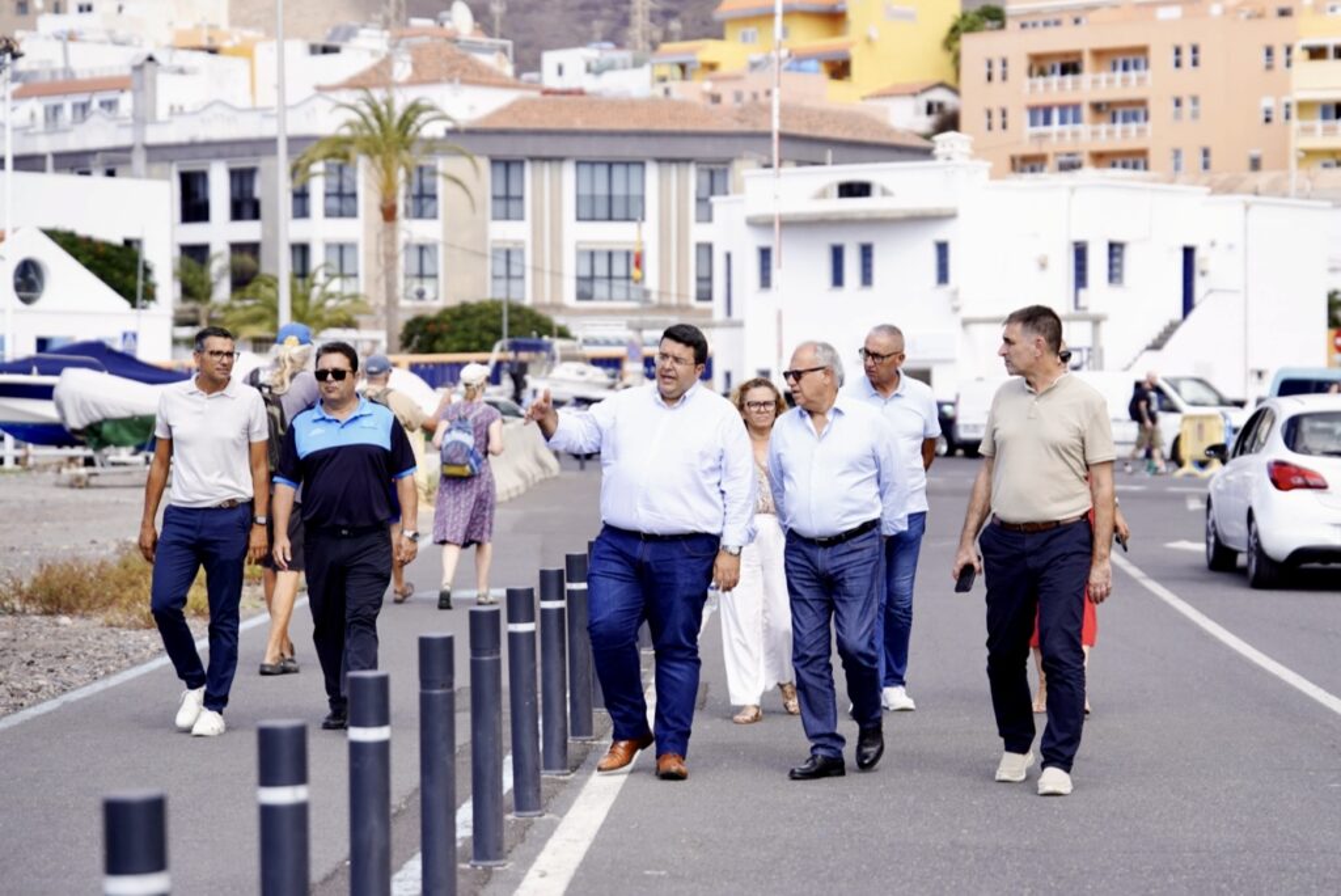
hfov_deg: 21.9
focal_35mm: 93
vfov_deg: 14.7
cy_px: 448
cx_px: 670
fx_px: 3466
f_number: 3.2
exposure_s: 1/1000
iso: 125
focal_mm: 93
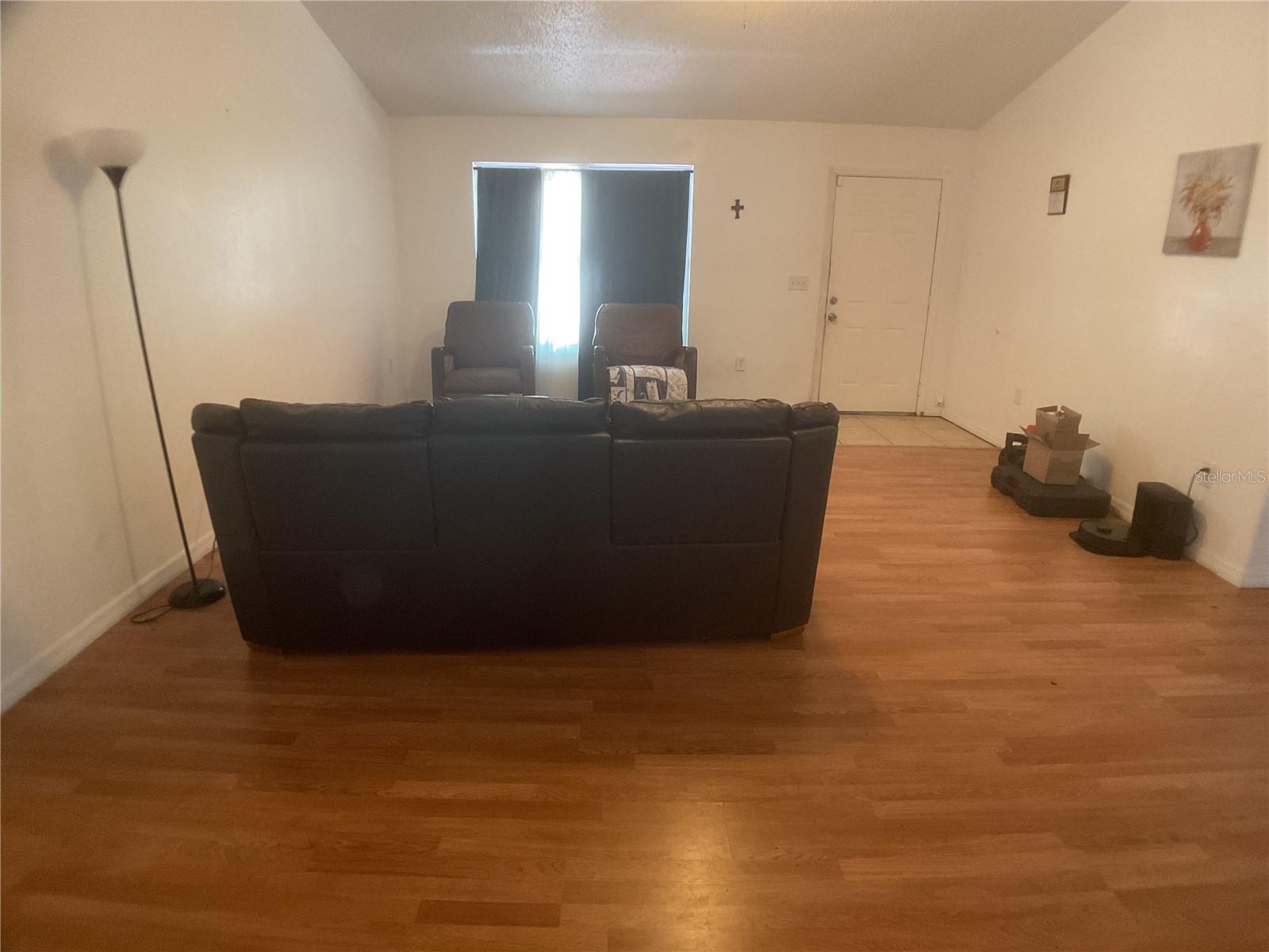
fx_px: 1063
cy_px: 476
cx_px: 634
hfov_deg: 61.7
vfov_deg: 48.2
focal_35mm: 29
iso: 320
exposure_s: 1/40
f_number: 1.8
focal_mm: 3
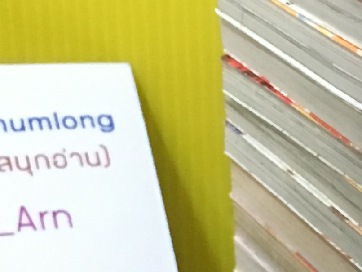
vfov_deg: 10.2
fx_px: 1517
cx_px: 493
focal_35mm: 145
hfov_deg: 13.1
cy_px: 237
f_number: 2.2
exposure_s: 1/17
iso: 250
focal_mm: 4.15
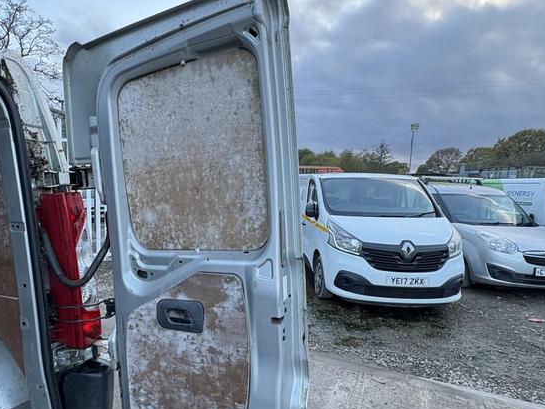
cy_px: 239
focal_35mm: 23
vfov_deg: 58.6
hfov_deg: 73.1
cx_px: 219
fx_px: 362
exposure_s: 1/99
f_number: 2.2
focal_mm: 2.22
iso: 80
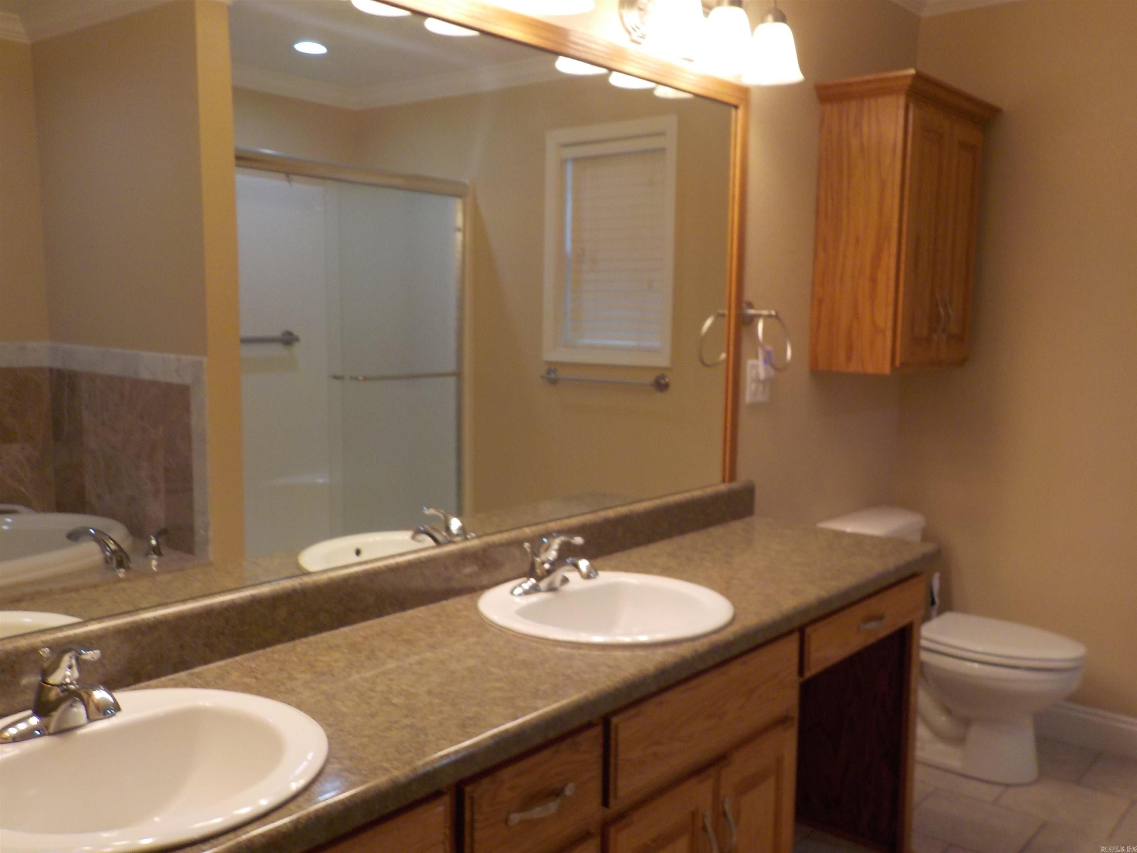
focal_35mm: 30
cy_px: 426
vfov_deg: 46.8
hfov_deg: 60.0
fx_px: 985
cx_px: 568
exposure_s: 1/40
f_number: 3.3
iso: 125
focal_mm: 4.1
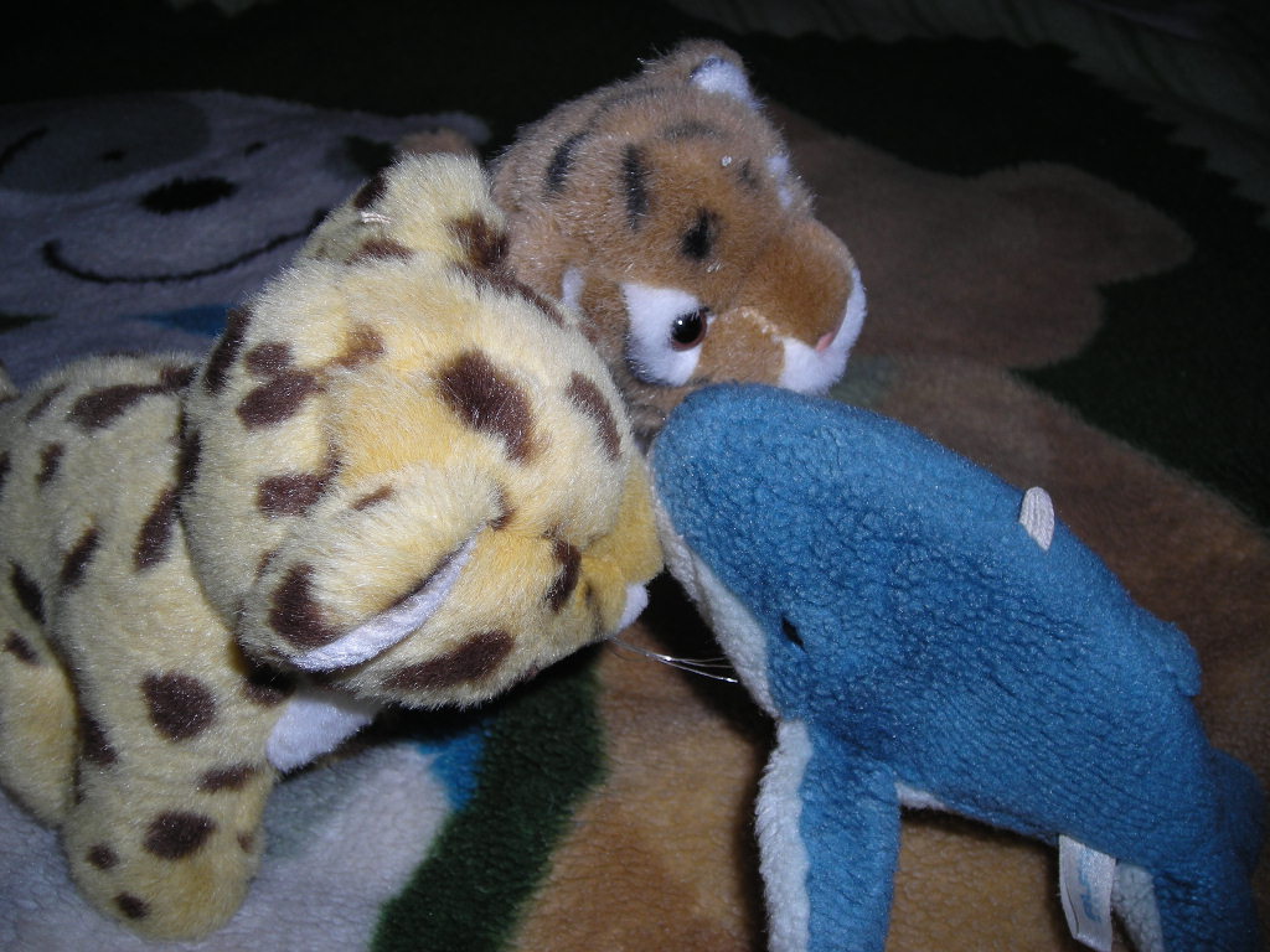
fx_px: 1394
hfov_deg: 49.0
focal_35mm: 38
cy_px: 476
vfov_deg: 37.7
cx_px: 635
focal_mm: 6.3
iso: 50
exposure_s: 1/60
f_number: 6.4
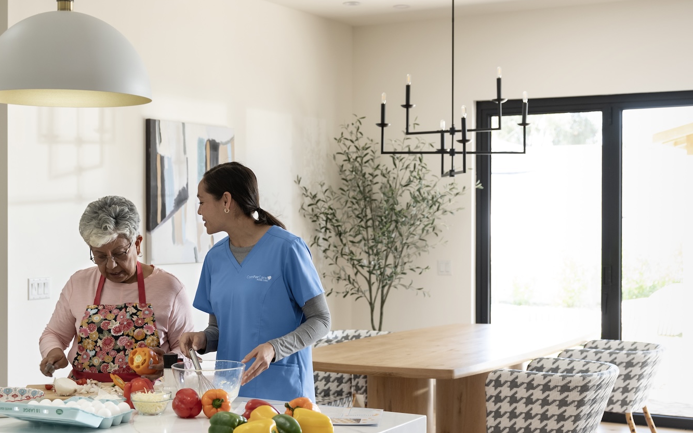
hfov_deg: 36.8
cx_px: 279
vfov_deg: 23.5
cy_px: 246
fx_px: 1039
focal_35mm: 55
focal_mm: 40
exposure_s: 1/125
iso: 800
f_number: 4
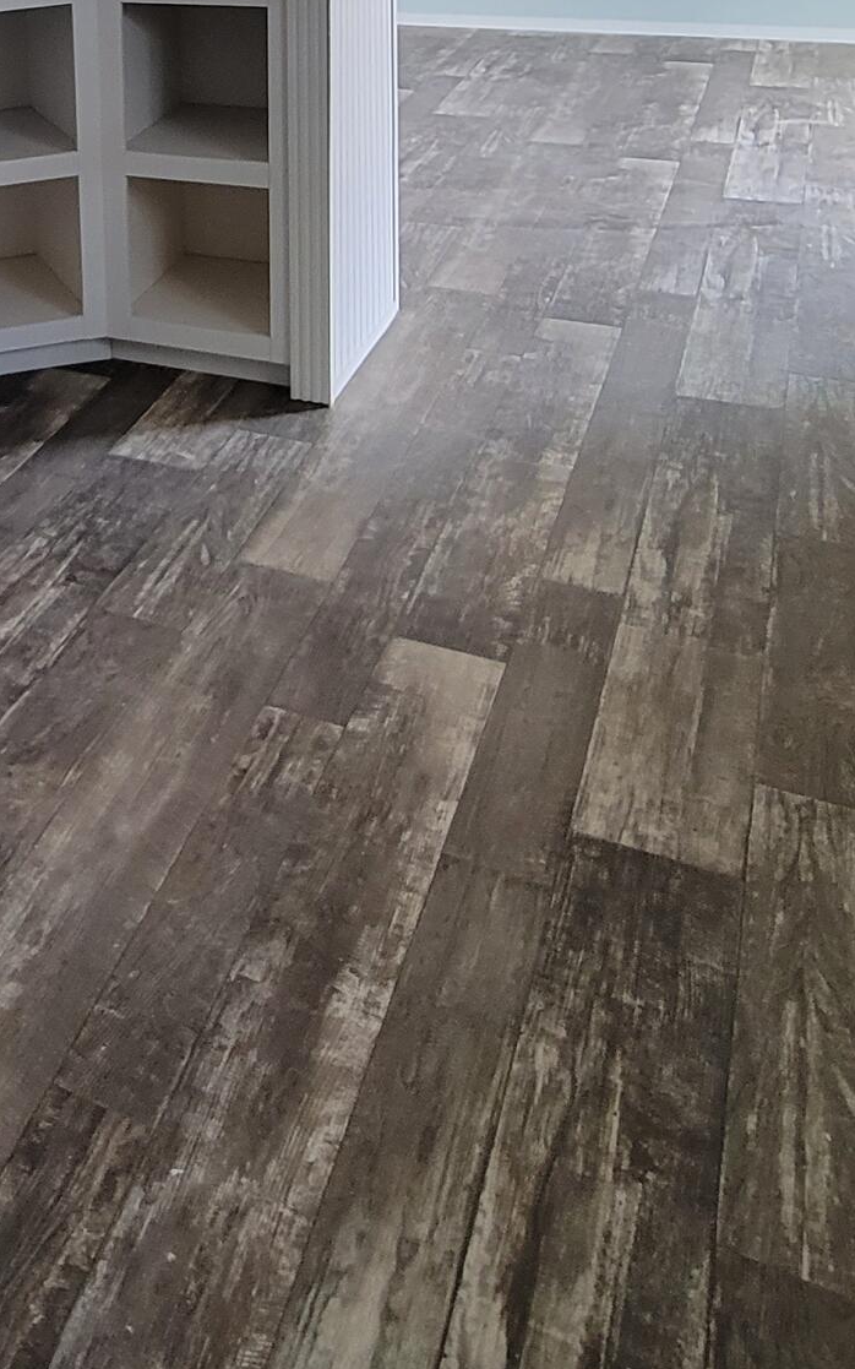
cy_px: 54
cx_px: -88
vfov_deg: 45.8
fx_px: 1380
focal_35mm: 37
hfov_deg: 30.7
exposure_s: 1/60
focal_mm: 2.2
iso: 250
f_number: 2.2
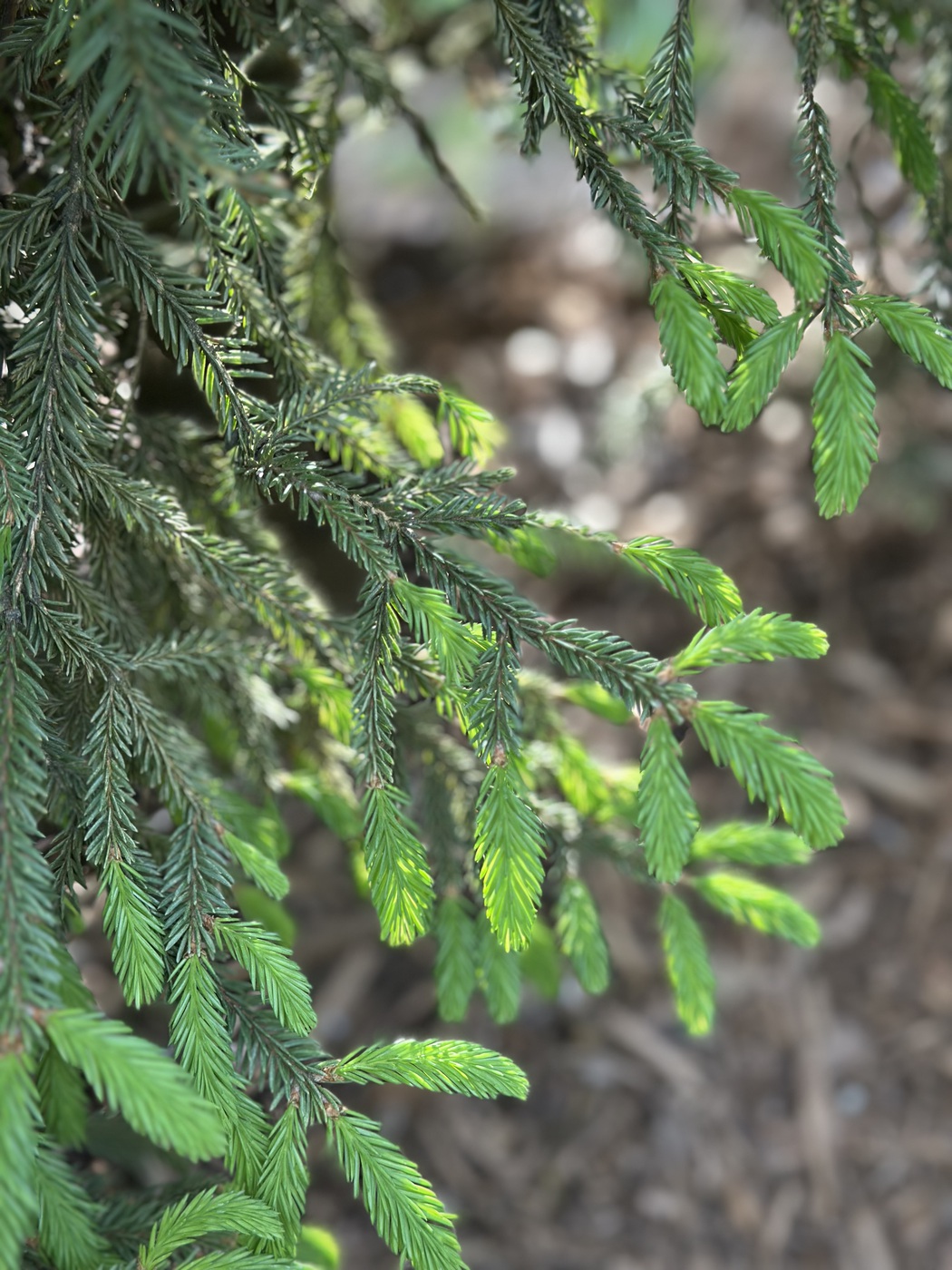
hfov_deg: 30.3
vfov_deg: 39.7
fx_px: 1760
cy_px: 635
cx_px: 476
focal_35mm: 48
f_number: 1.78
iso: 64
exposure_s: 1/175
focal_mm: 6.86
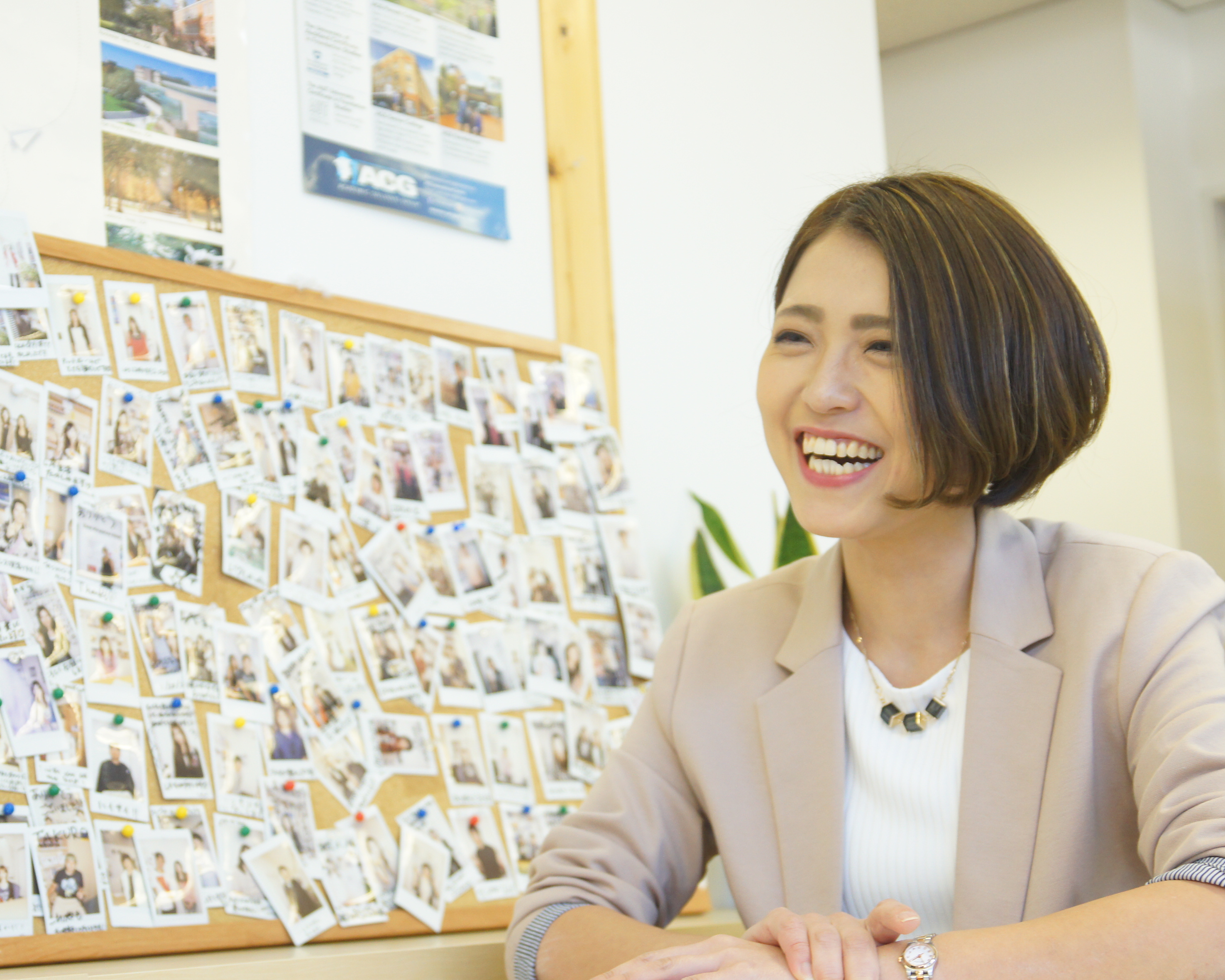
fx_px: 2465
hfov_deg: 27.9
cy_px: 490
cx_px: 599
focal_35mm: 68
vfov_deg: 22.5
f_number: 4
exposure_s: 1/100
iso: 800
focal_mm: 40
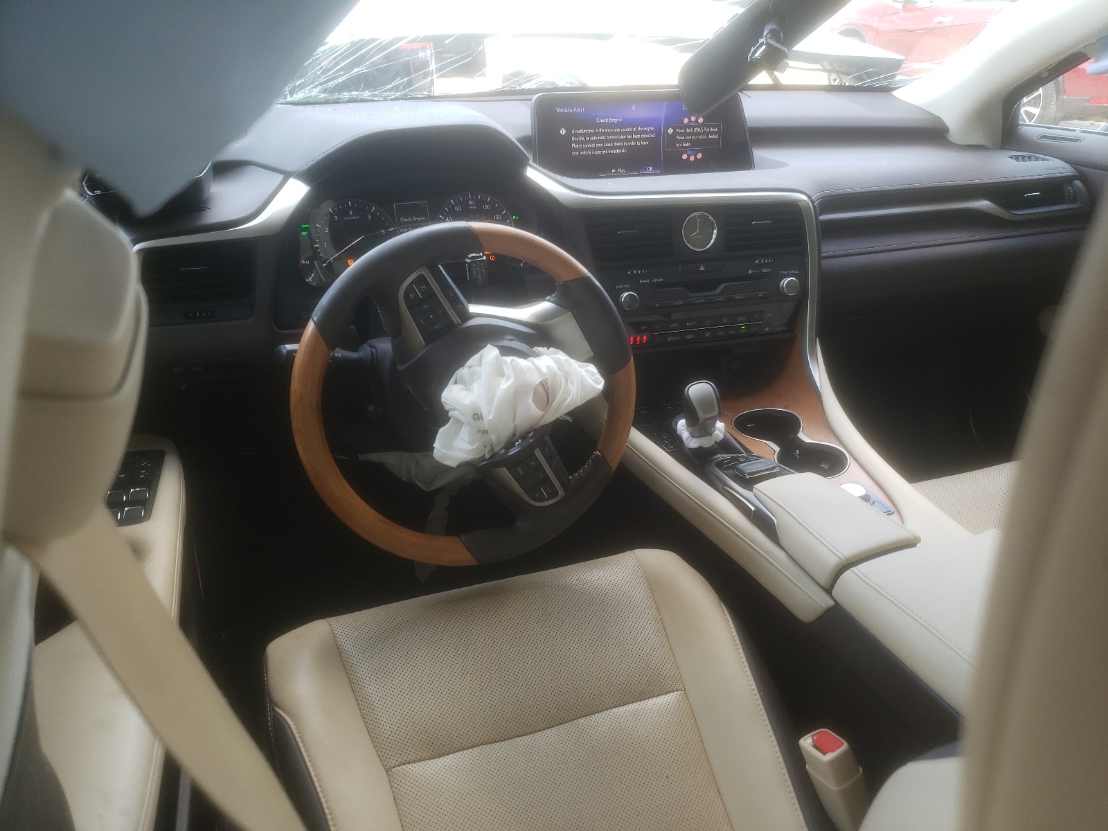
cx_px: 554
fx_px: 832
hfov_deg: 67.3
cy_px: 416
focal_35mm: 26
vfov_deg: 53.1
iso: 52
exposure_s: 1/100
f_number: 1.5
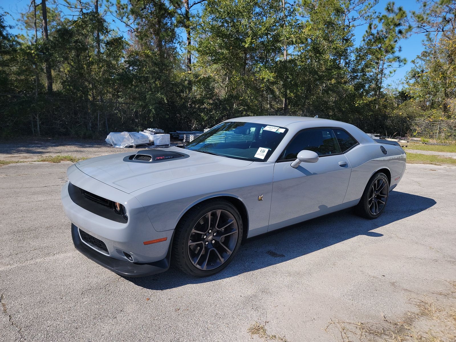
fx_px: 316
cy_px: 171
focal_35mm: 24
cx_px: 228
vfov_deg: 56.8
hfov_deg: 71.6
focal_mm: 6.7
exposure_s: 1/921
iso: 50
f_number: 1.8
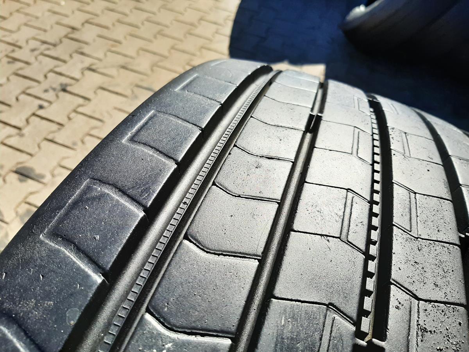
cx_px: 234
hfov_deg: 67.3
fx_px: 352
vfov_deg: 53.1
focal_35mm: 26
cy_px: 176
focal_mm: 3.93
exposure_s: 1/2336
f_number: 1.7
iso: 40
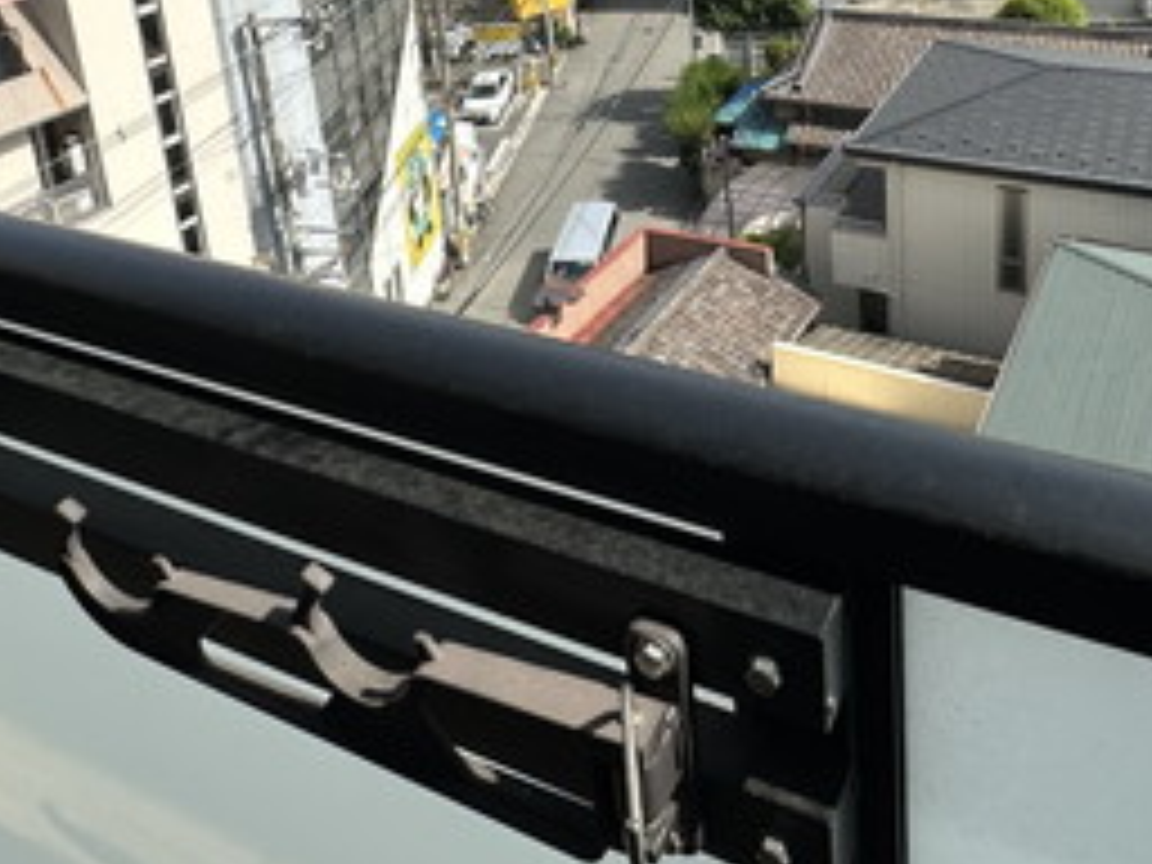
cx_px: 702
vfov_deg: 36.2
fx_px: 1165
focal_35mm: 35
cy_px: -22
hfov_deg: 52.2
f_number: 2.2
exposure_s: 1/2564
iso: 50
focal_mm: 2.22
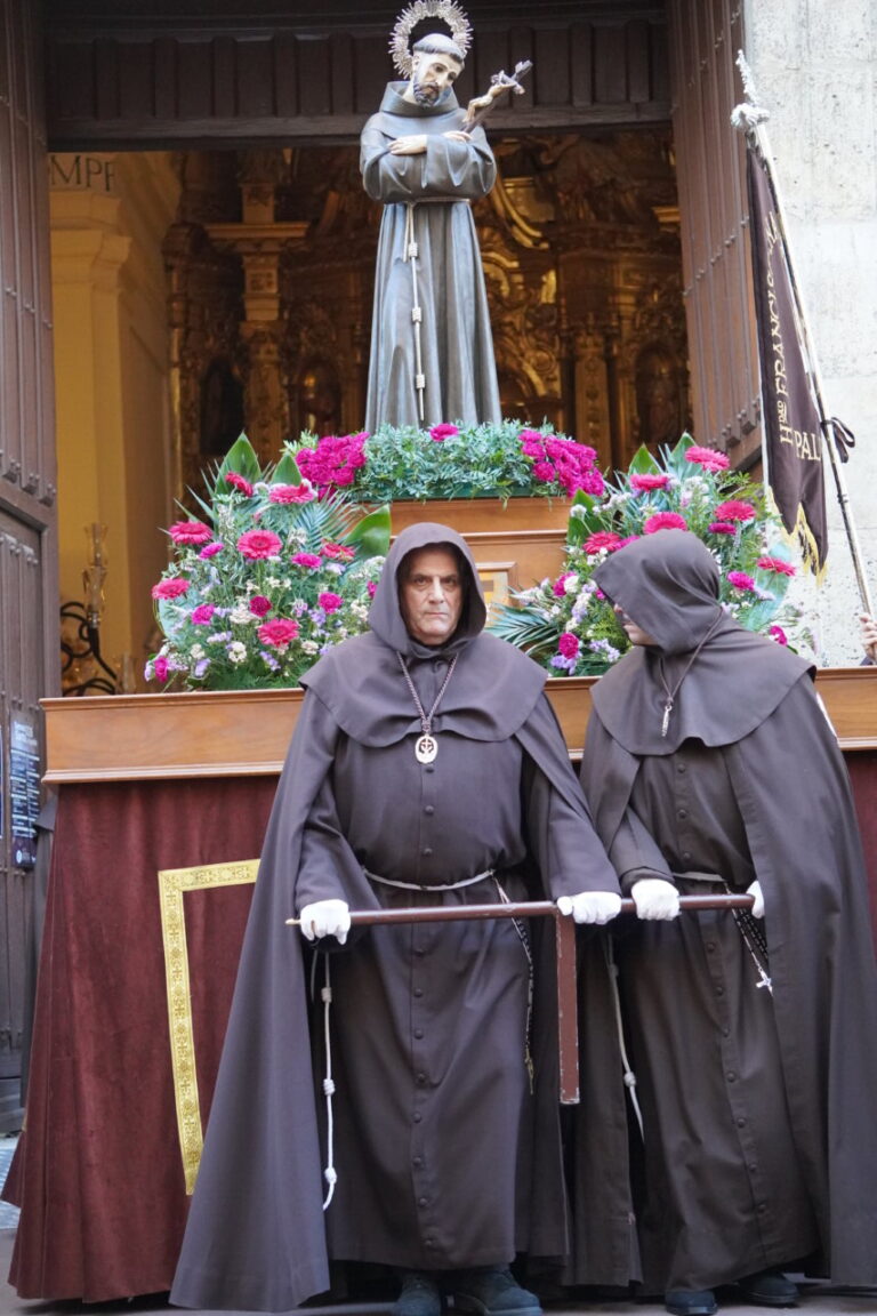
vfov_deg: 24.6
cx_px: 438
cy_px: 658
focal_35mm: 82
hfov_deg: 16.6
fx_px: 3014
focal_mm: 55
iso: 4000
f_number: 4.5
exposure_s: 1/160
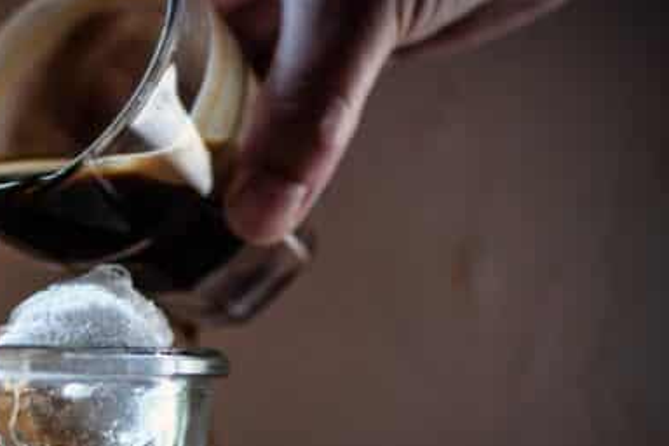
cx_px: 61
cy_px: 430
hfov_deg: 19.1
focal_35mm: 105
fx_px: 1951
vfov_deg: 12.9
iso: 100
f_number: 1.8
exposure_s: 1/125
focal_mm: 35
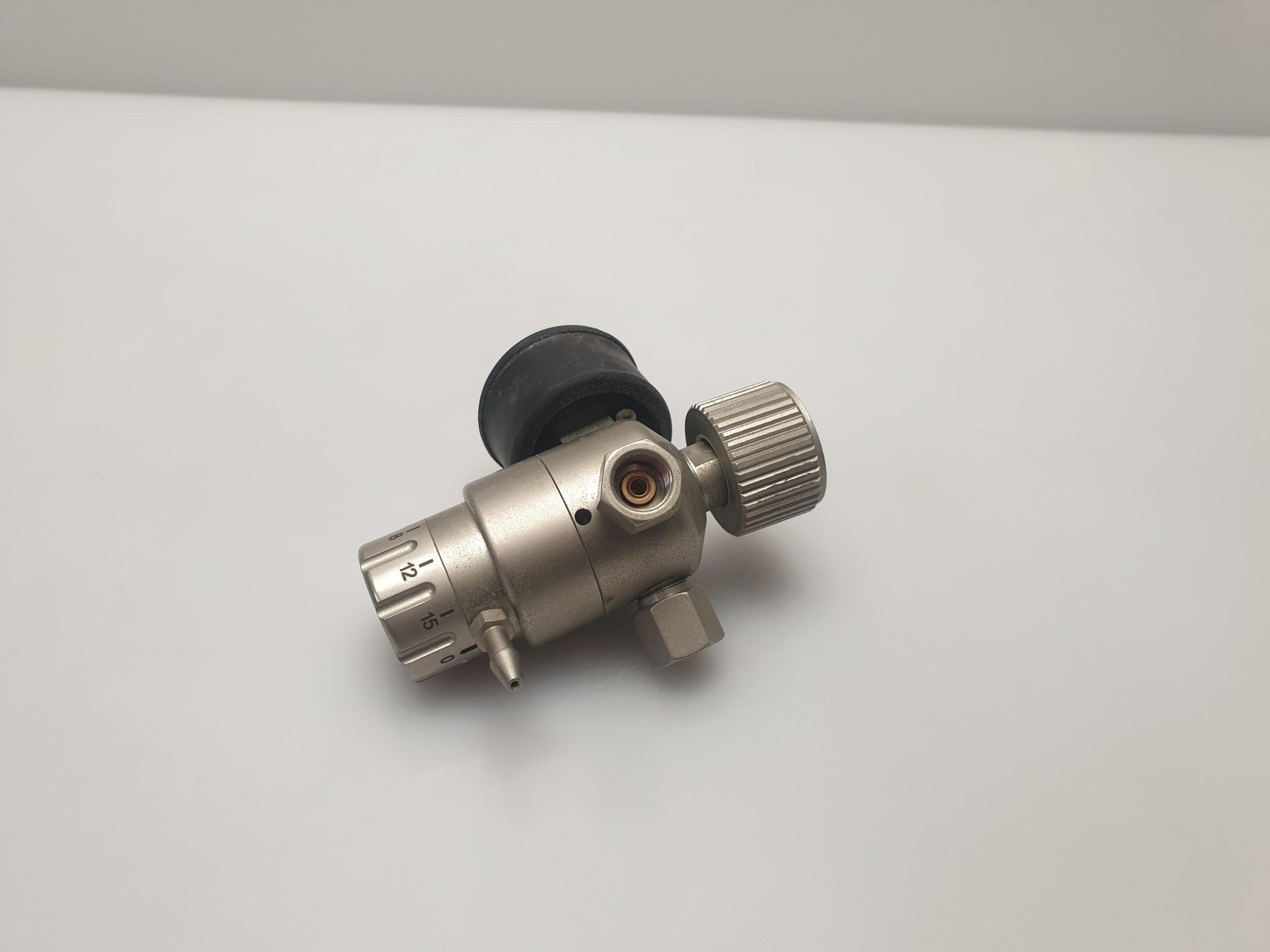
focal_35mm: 26
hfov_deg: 67.3
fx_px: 954
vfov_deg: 53.1
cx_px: 635
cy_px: 476
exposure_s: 1/50
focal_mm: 4.3
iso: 64
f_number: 2.4
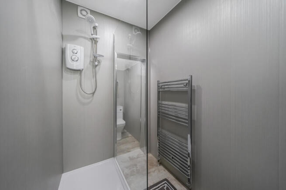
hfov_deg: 112.6
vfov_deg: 90.0
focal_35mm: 12
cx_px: 143
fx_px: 95
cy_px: 95
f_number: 5
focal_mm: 12
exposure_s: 1/60
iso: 640
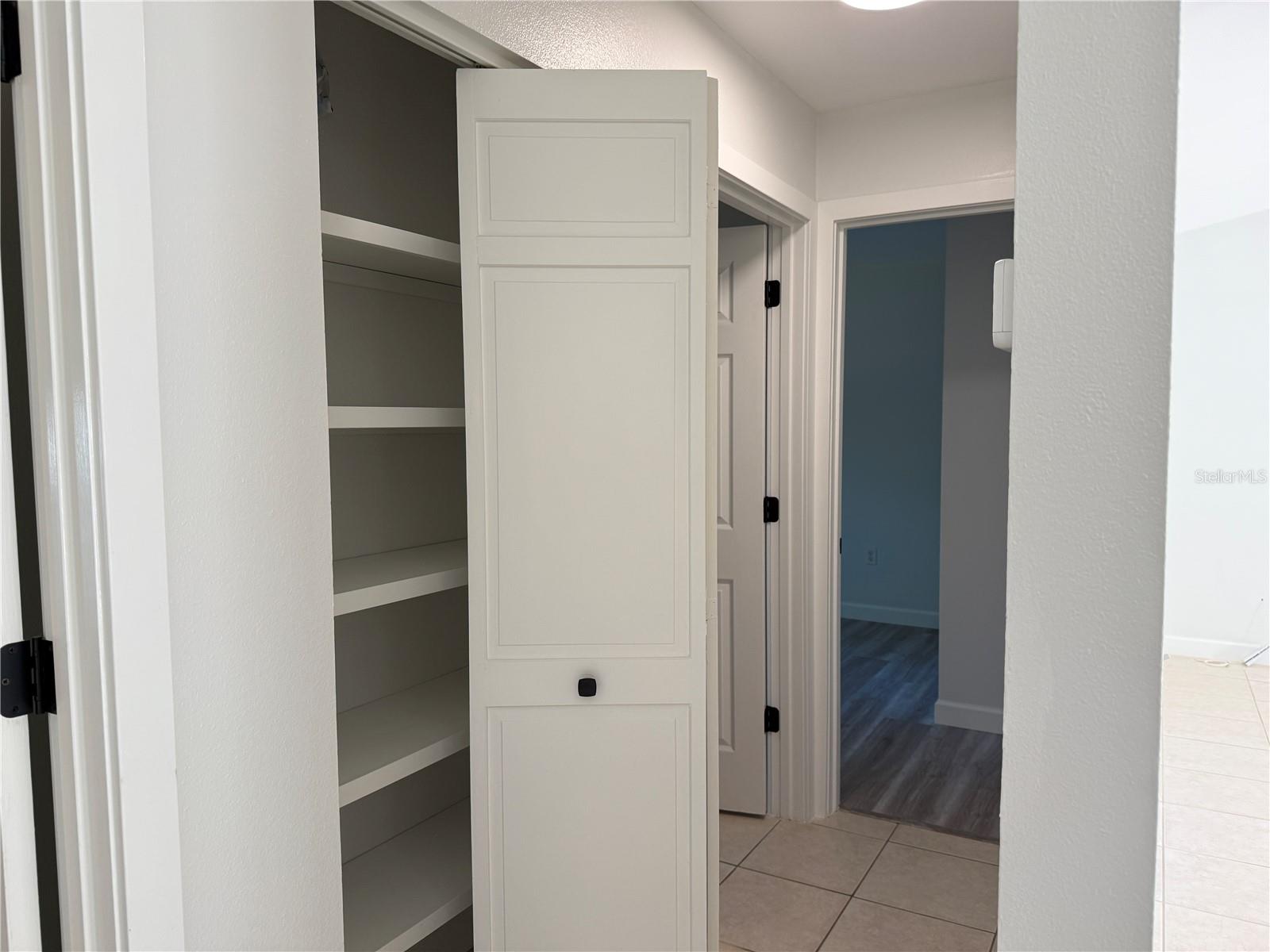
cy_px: 476
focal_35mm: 24
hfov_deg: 71.6
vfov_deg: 56.8
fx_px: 881
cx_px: 635
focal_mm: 6.76
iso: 100
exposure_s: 1/120
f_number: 1.78
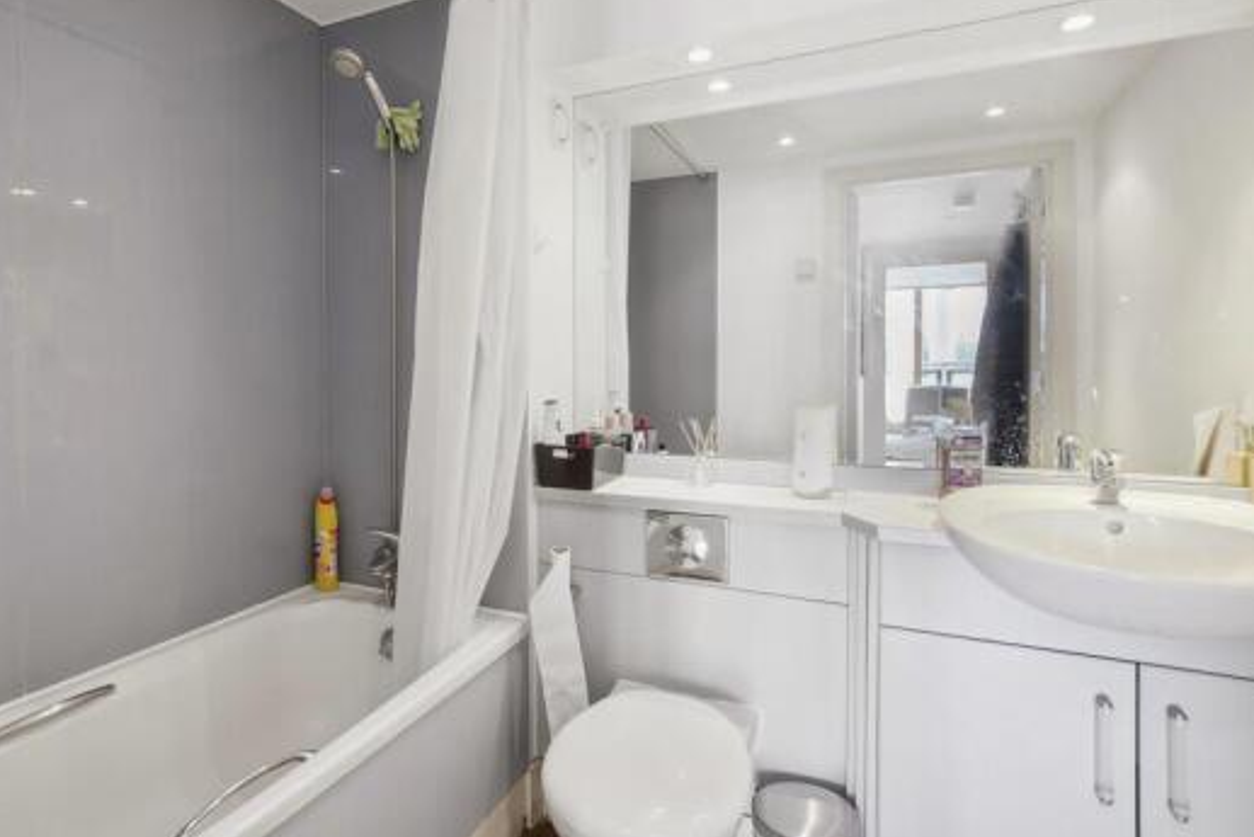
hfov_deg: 86.0
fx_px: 662
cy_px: 319
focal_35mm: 19
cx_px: 513
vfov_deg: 63.8
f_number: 5.6
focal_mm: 10
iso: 160
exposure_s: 1.3
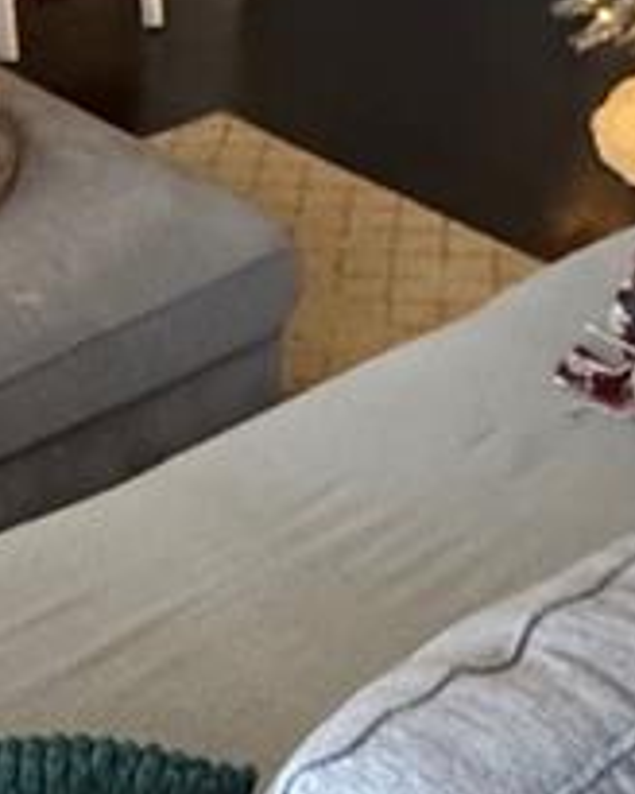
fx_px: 1879
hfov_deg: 19.0
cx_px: 116
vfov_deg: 22.9
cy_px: 0
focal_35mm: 80
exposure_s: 1/40
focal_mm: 2.22
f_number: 2.2
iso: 1000
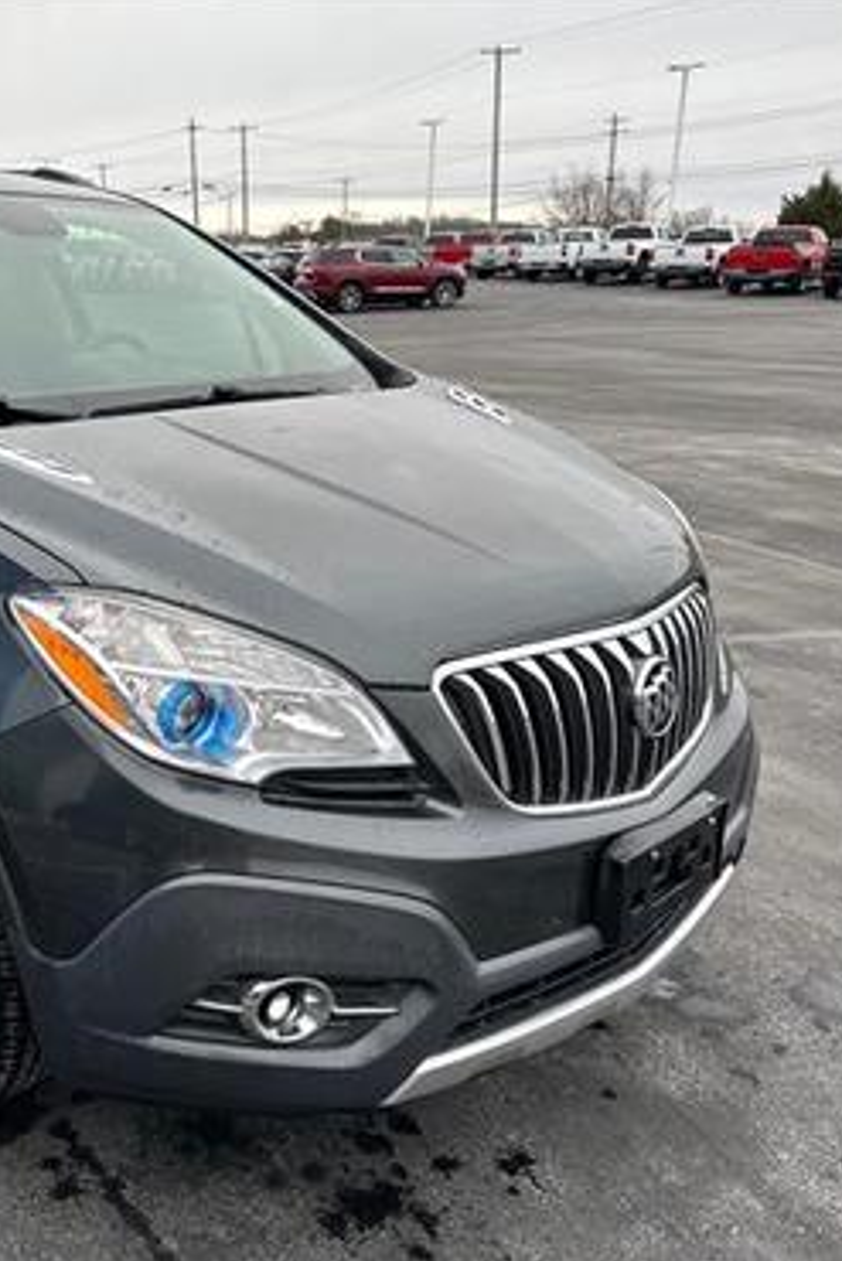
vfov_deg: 55.8
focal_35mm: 34
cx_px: 112
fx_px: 1192
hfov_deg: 36.9
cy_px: 634
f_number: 1.78
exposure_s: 1/785
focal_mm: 6.86
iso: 80
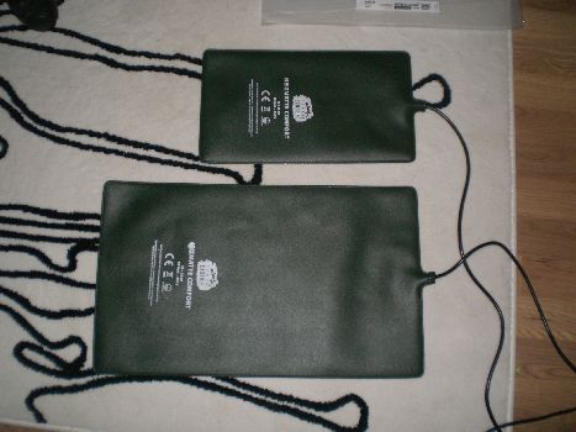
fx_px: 632
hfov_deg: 49.0
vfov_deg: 37.7
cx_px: 288
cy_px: 216
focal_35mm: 38
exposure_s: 1/60
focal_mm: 6.3
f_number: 3.1
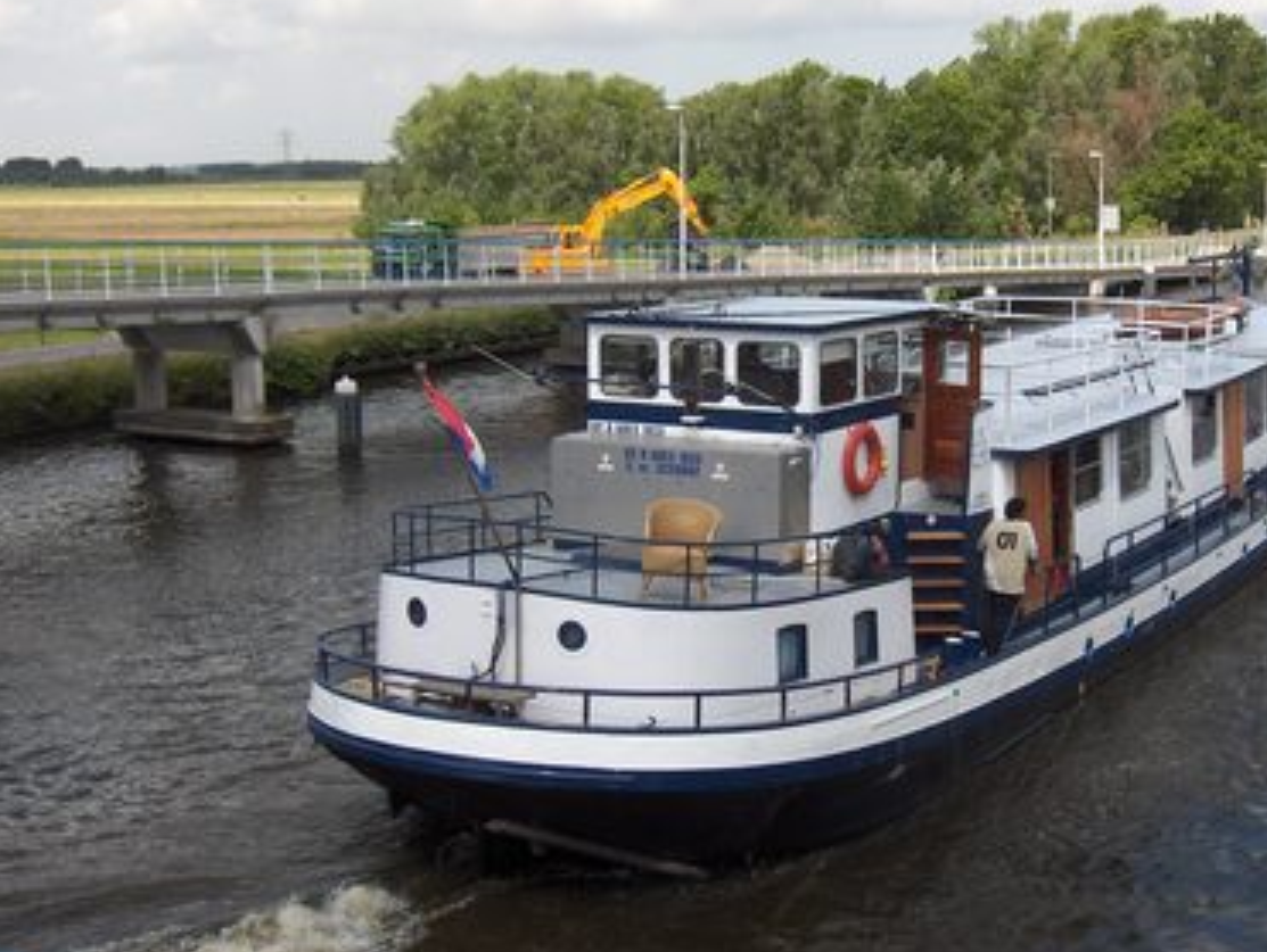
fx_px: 1905
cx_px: 832
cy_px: 471
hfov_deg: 36.5
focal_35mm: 52
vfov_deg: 28.1
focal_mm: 8
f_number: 4.8
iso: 100
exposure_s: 1/503
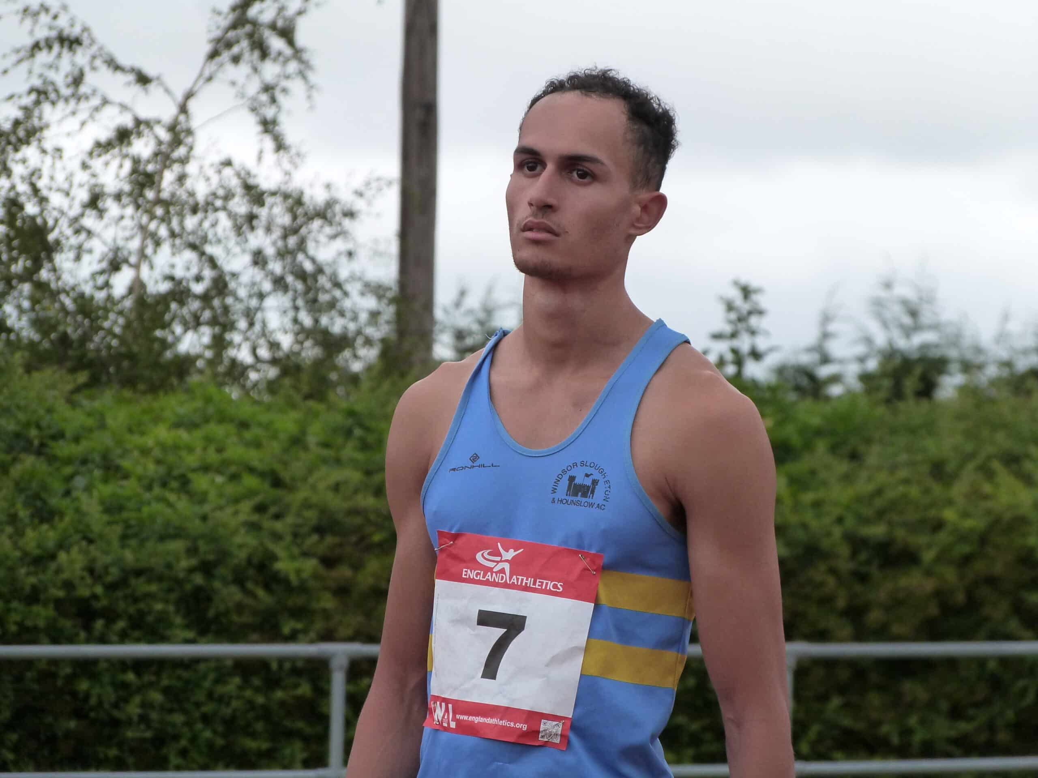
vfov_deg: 4.3
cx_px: 519
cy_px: 389
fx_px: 10375
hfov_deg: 5.7
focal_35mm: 346
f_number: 4.5
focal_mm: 62.3
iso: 250
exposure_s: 1/400
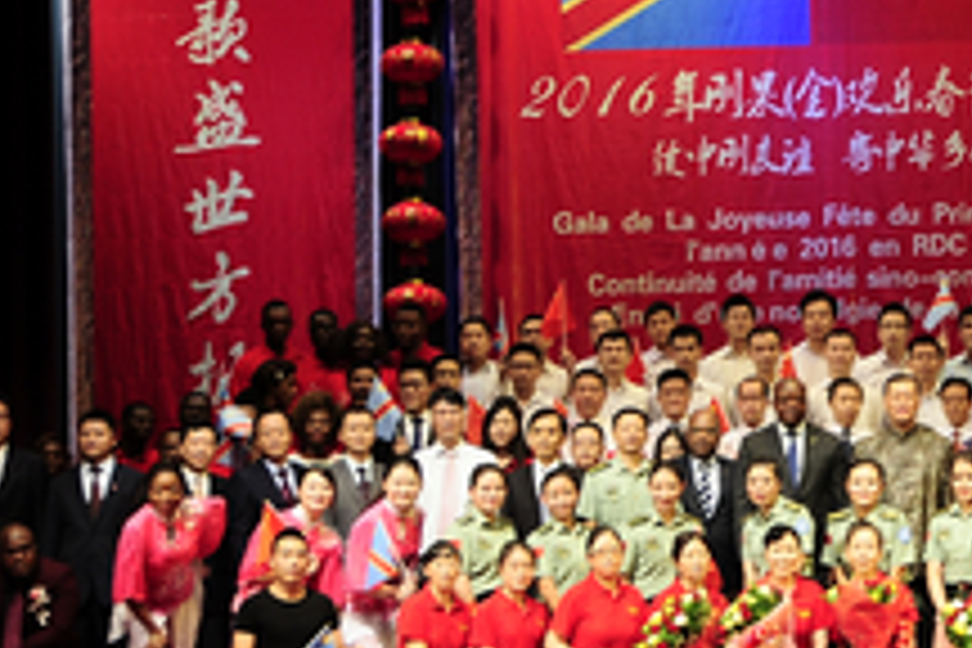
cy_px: 353
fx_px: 2619
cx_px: 860
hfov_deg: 20.6
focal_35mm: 97
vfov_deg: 14.1
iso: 200
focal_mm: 28
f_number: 4
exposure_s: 1/25
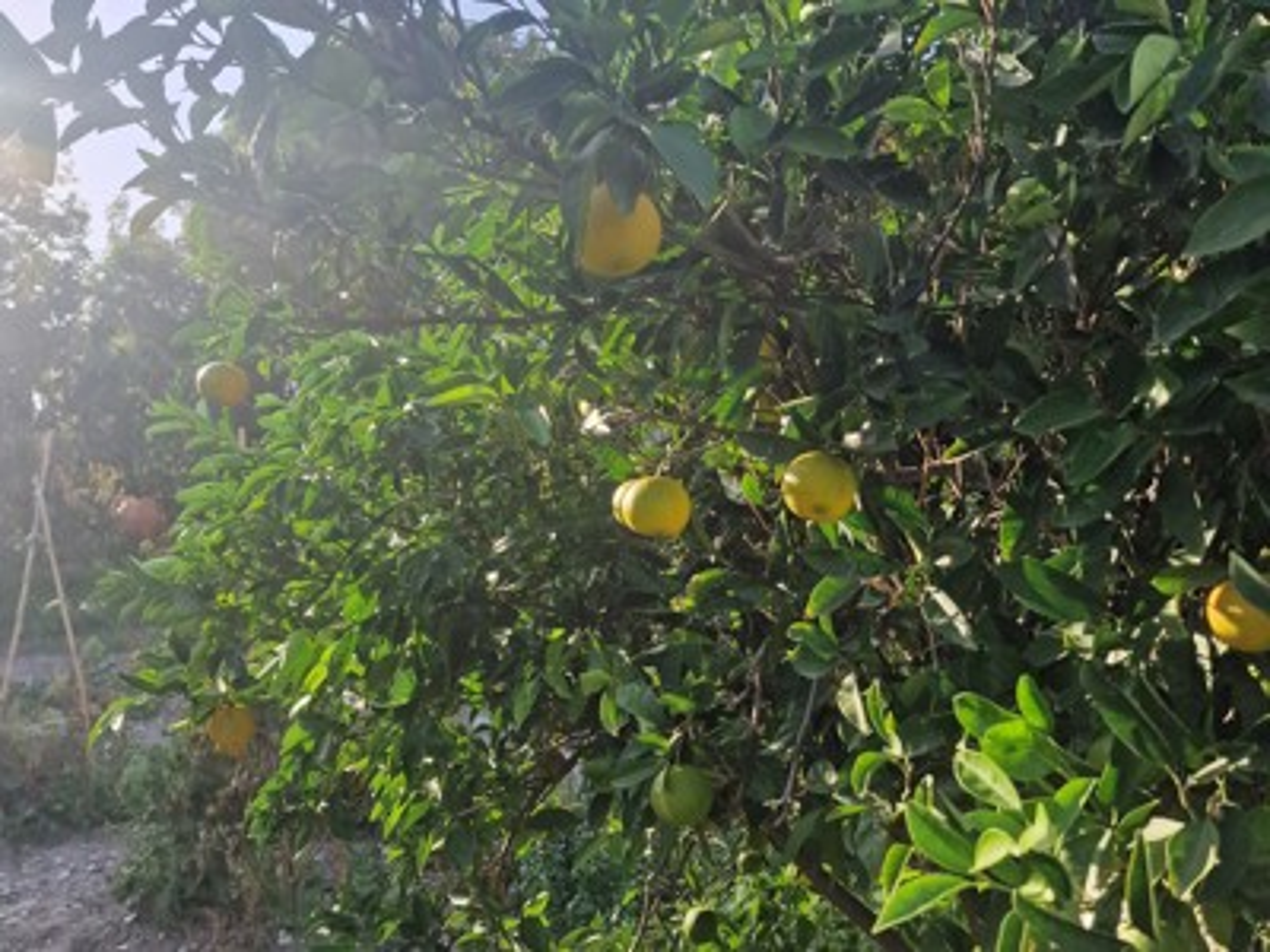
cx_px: 635
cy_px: 476
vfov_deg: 58.9
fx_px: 844
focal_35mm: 23
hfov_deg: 73.9
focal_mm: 6.4
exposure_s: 1/410
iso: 50
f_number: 1.8
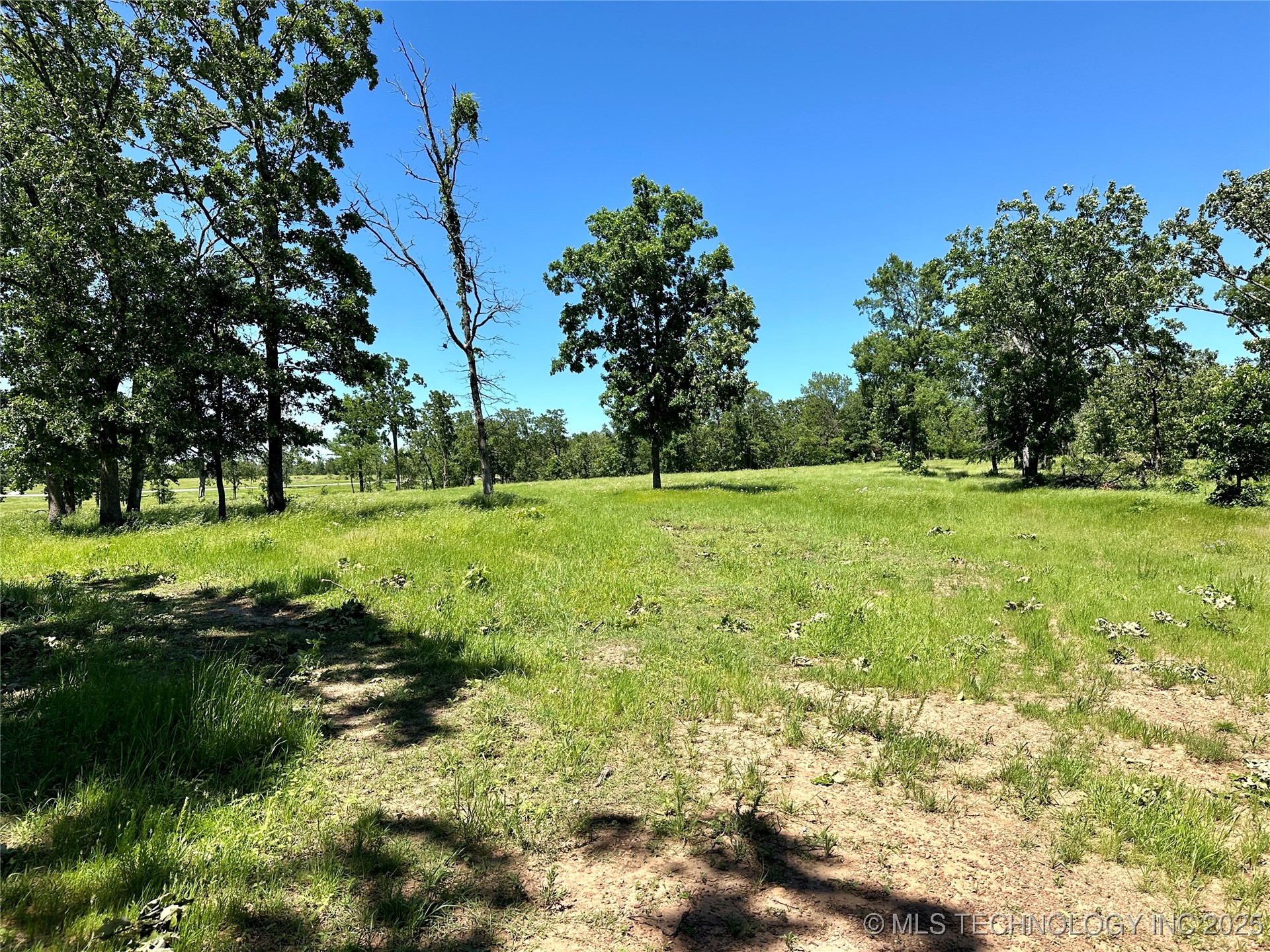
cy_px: 476
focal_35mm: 24
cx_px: 635
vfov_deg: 56.8
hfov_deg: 71.6
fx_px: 881
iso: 80
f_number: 1.78
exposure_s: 1/3356
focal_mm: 6.86
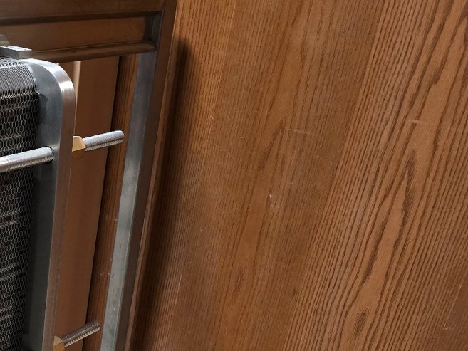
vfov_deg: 25.8
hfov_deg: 33.5
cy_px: 367
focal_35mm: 53
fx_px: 717
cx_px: 15
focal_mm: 6.3
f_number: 1.7
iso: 1250
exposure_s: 1/40
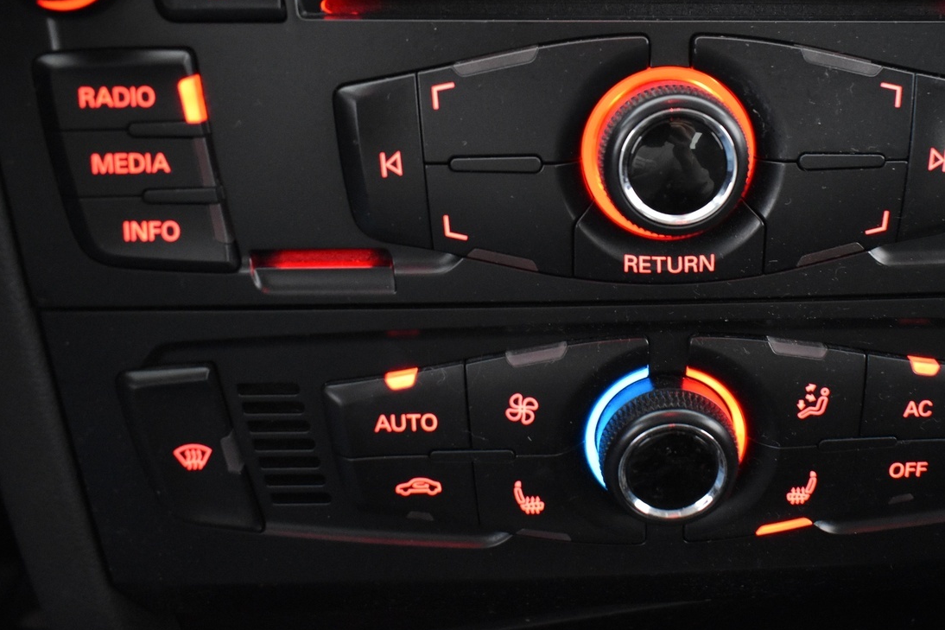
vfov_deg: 33.2
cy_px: 221
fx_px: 1050
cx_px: 627
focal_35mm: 40
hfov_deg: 47.7
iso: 3200
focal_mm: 18
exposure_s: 1/15
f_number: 3.5
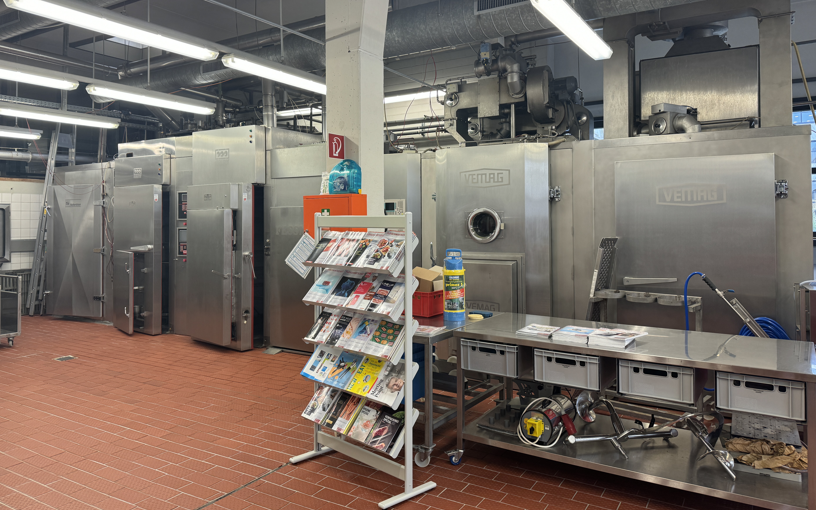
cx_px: 406
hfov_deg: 70.4
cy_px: 207
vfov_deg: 47.4
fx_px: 578
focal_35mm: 26
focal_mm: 6.86
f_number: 1.78
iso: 100
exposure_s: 1/100
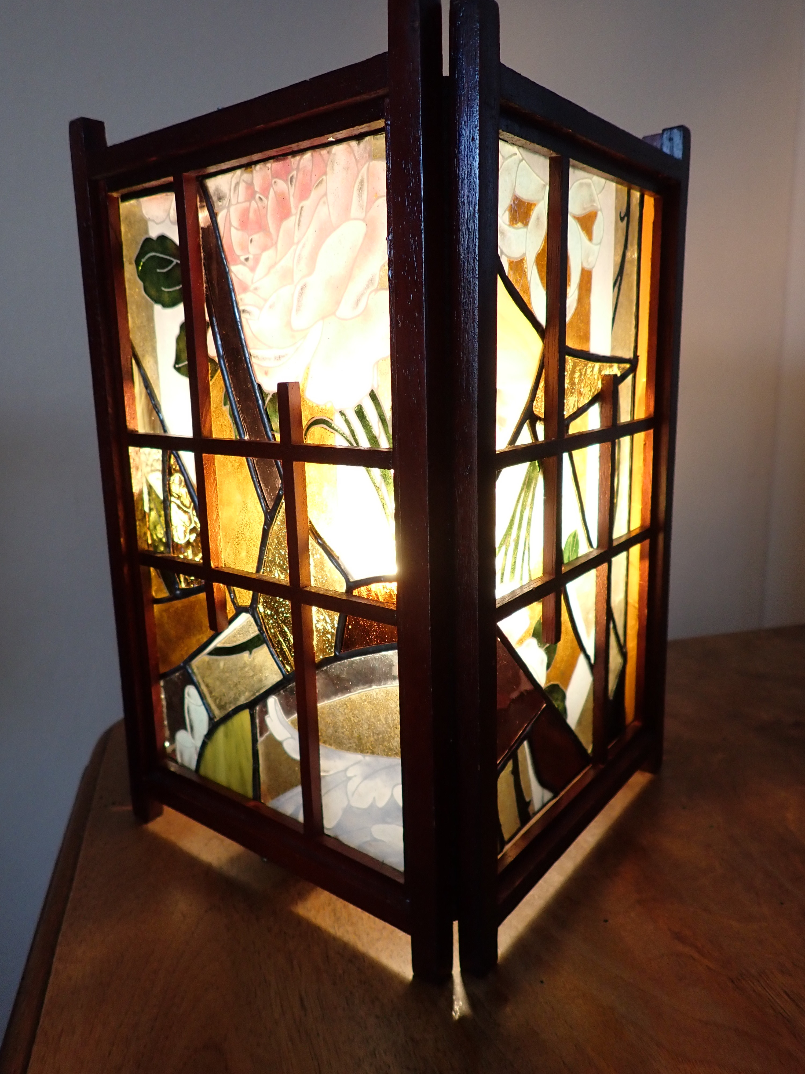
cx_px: 402
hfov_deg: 54.9
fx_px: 775
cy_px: 537
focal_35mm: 25
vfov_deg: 69.4
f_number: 2
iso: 200
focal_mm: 4.5
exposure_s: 1/60
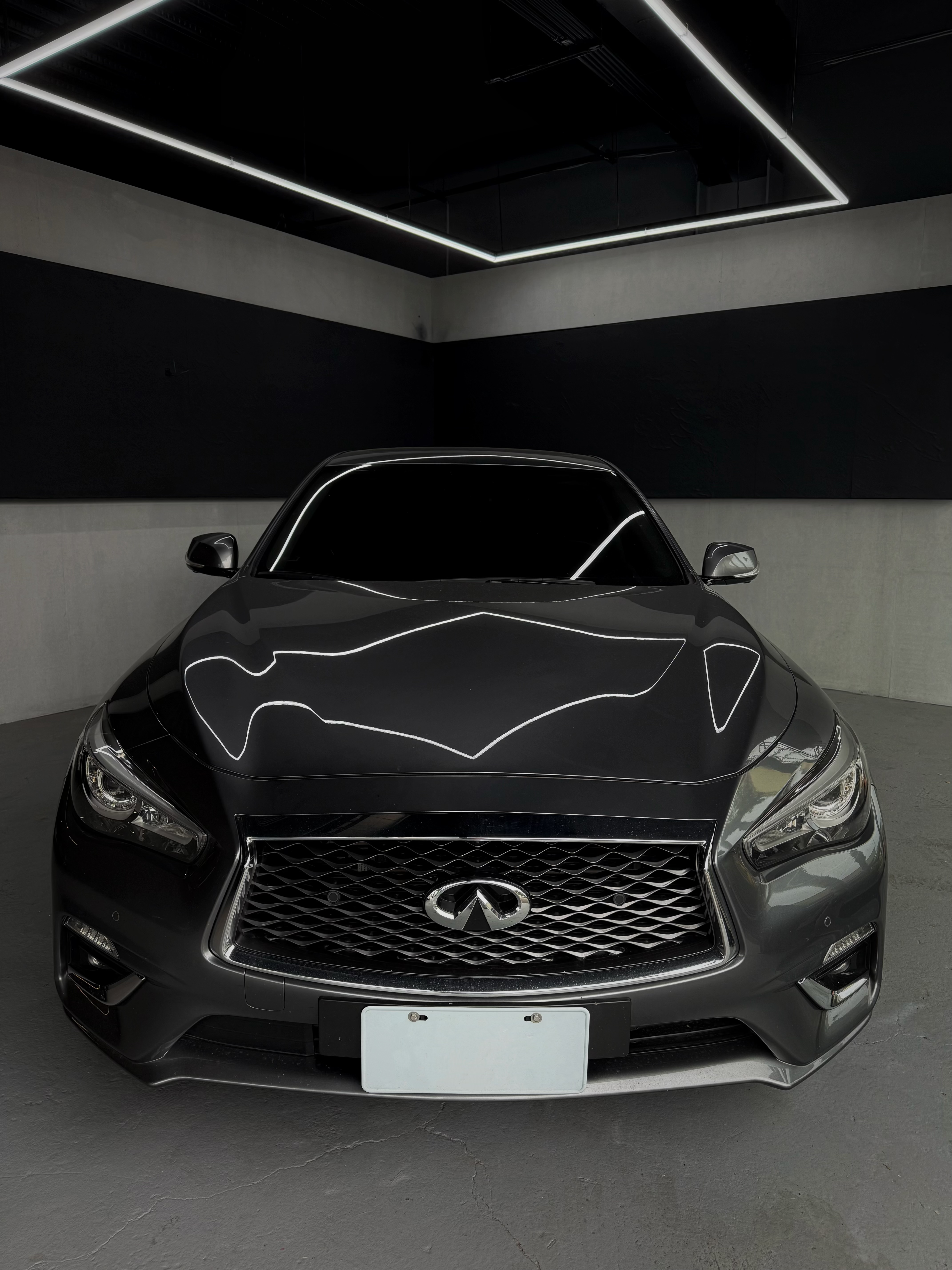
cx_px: 476
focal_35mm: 24
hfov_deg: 56.8
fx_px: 880
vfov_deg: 71.6
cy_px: 635
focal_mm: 6.76
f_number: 1.78
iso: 80
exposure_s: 1/456
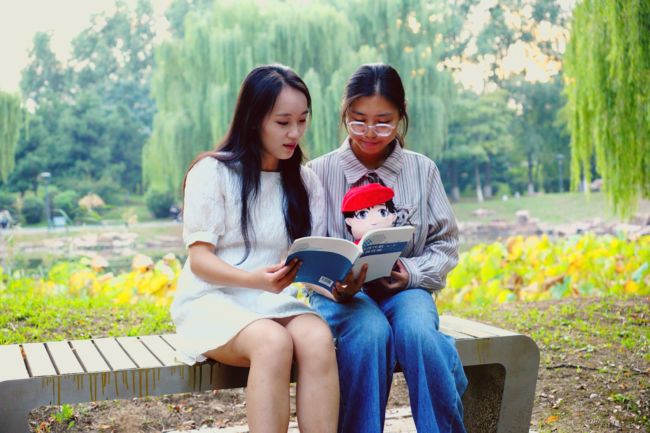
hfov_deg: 33.9
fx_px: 1067
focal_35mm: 59
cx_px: 325
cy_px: 216
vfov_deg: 23.0
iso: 1250
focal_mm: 39.4
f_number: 3.5
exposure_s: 1/250
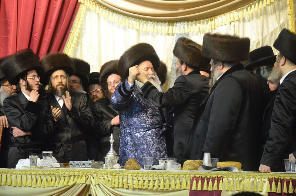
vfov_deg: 9.9
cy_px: 98
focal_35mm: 138
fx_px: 1132
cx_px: 148
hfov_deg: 14.9
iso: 3200
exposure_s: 1/125
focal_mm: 92
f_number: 4.5
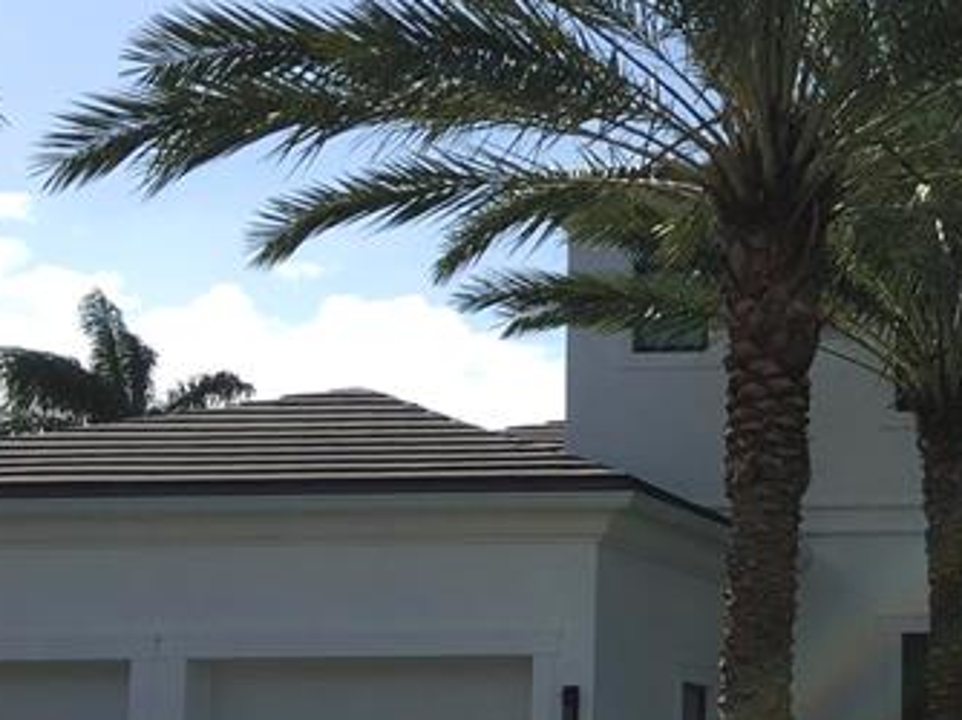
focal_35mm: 89
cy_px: 616
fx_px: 2472
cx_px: 1316
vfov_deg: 16.4
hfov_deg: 19.9
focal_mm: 4.15
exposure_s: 1/1709
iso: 25
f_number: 2.2
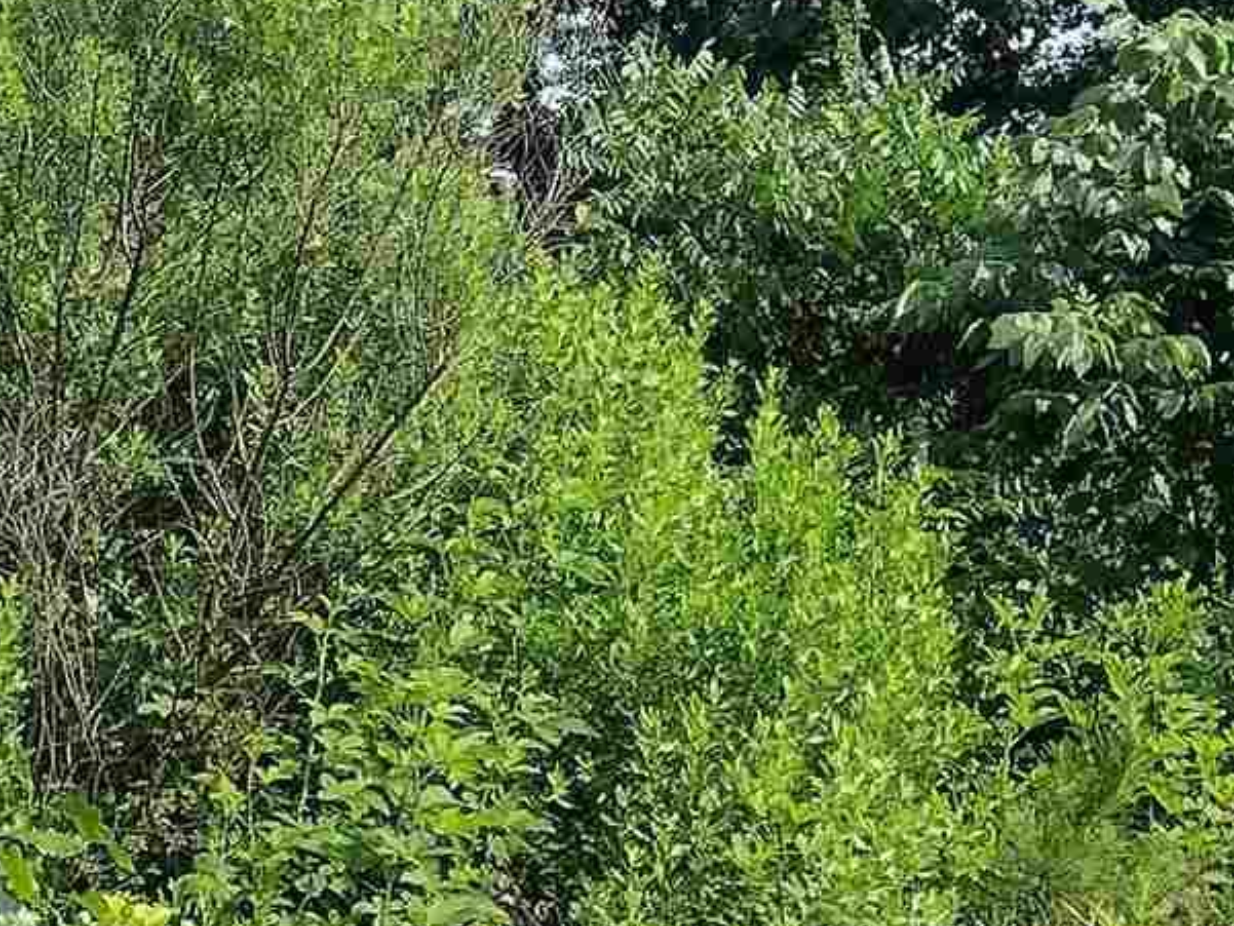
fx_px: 4920
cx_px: -33
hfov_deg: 14.1
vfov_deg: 10.6
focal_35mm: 138
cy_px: -94
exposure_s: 1/1774
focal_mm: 4.71
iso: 100
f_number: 1.7
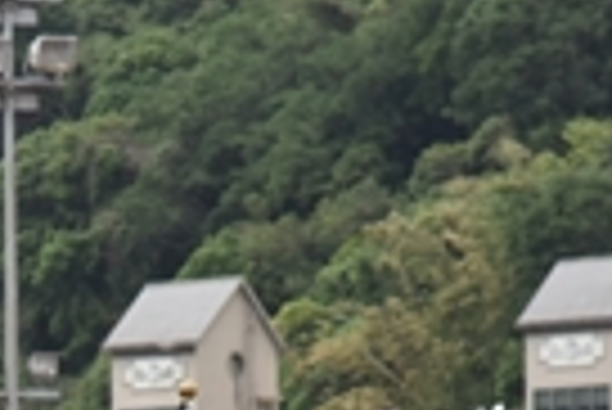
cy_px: 750
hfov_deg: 3.9
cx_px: -232
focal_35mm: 520
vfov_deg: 2.6
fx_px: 8849
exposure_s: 1/400
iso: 800
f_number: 8
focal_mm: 120
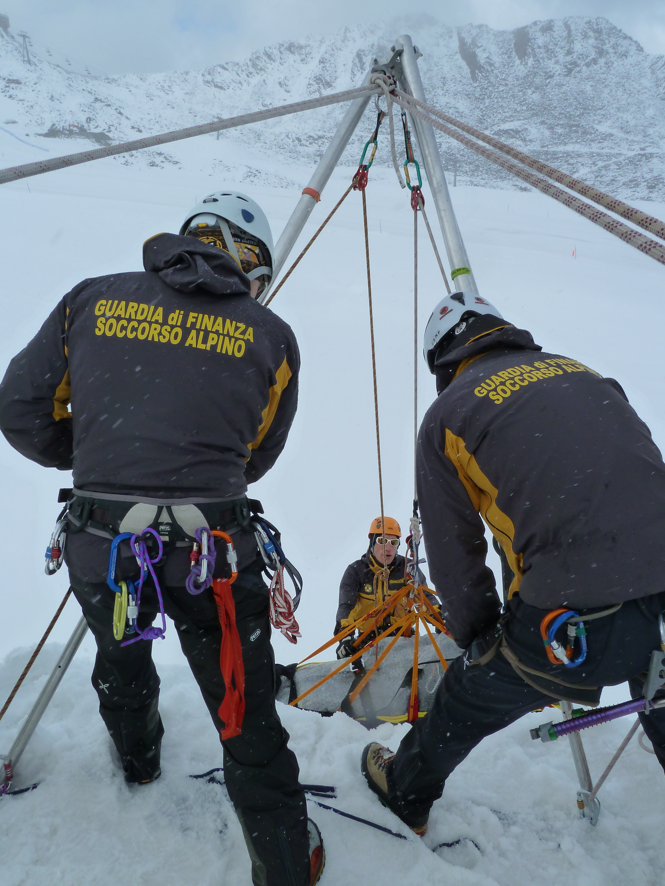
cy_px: 443
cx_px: 332
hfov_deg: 54.9
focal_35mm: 25
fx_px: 640
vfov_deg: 69.4
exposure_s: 1/500
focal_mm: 4.1
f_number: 5
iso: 125
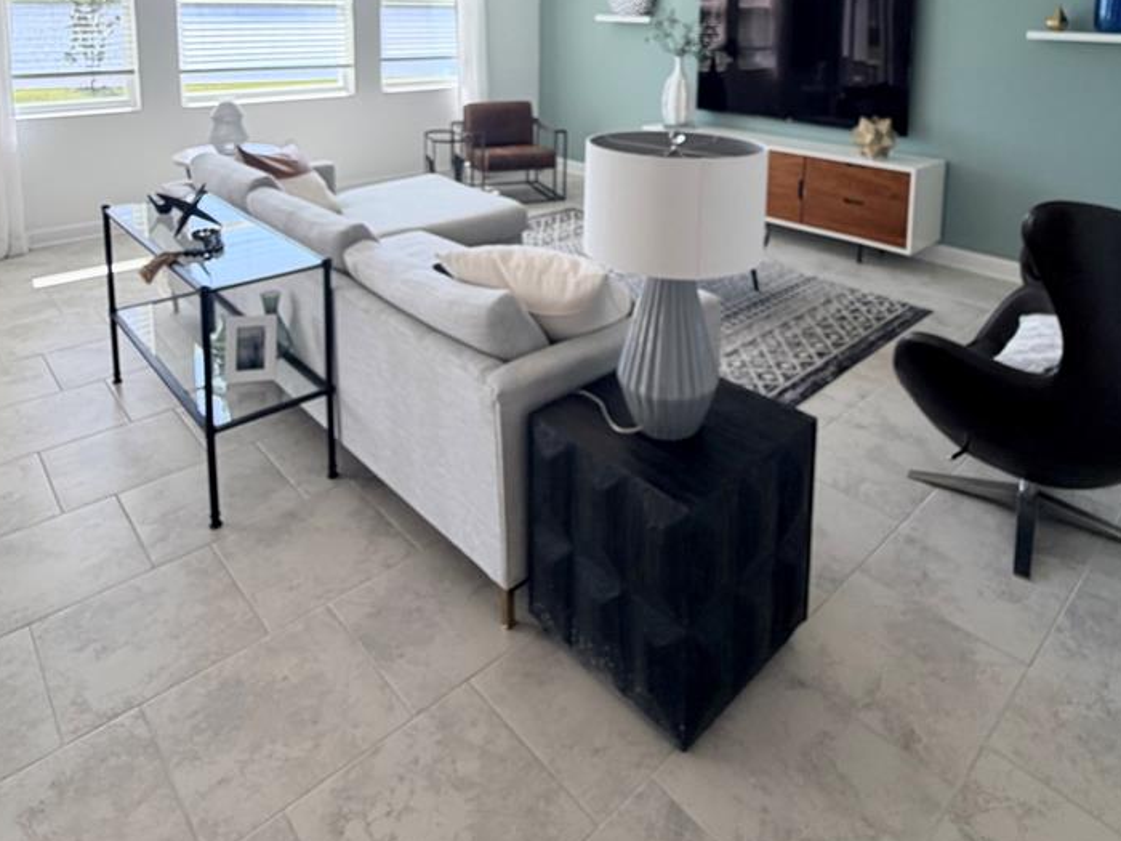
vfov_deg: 51.1
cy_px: 106
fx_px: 777
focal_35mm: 24
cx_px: 570
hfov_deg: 71.6
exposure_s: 1/120
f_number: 2.2
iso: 80
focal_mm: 2.22
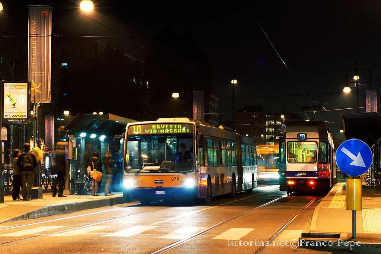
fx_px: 873
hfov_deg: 24.6
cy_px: 127
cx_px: 190
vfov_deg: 16.5
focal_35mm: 82
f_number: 7.1
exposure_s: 3.2
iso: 200
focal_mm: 55
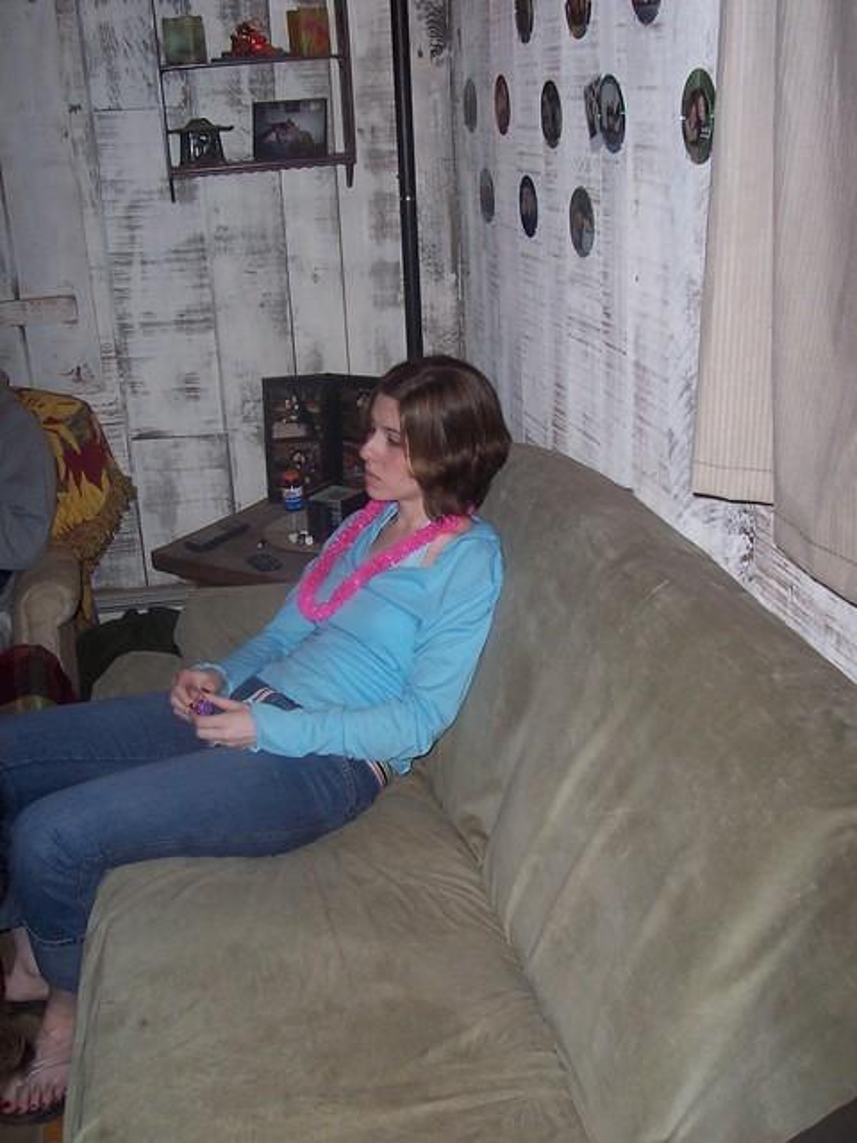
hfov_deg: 38.7
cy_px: 572
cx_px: 428
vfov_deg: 50.1
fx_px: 1221
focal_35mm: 37
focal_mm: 5.6
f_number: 2.8
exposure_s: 1/60
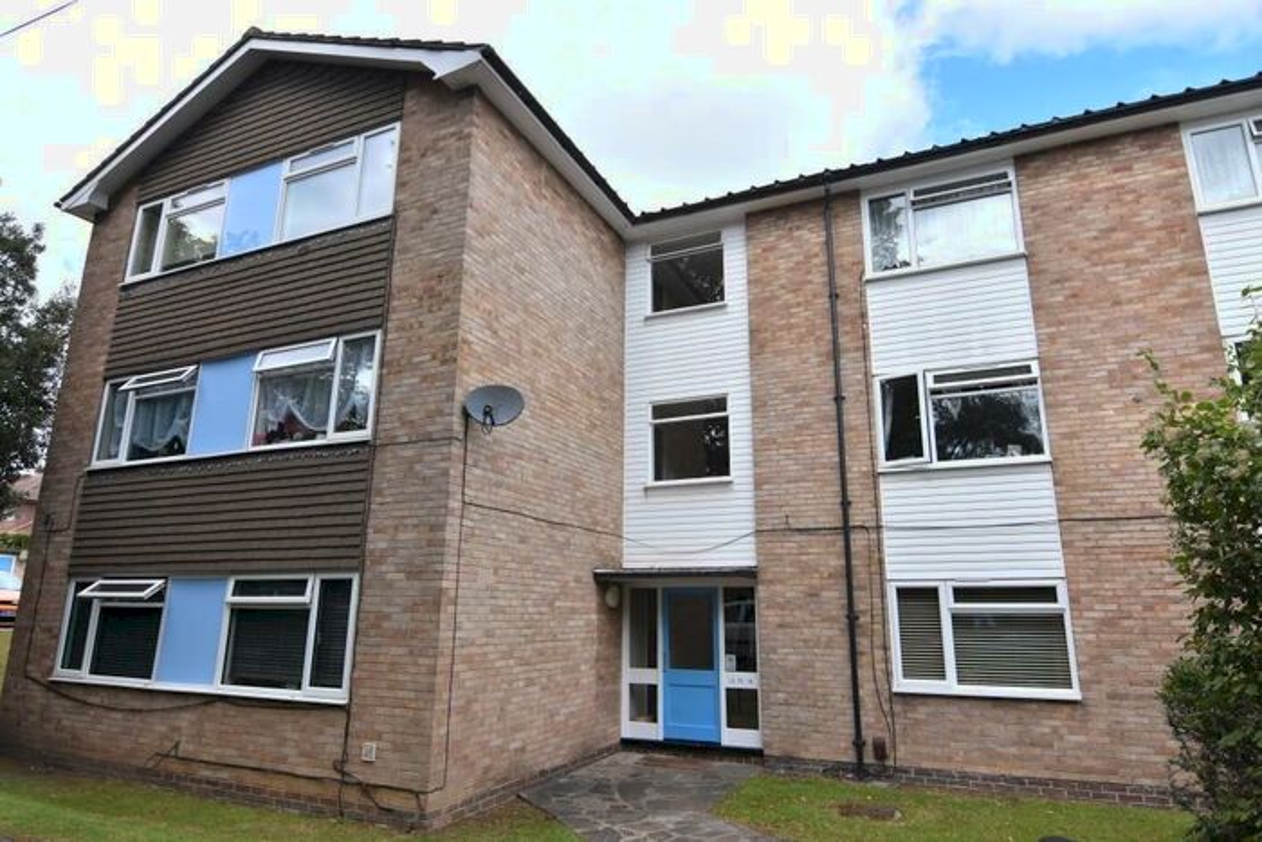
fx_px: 736
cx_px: 631
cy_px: 421
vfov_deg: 59.5
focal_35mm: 21
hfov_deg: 81.2
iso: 400
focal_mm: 14
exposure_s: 1/500
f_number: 8
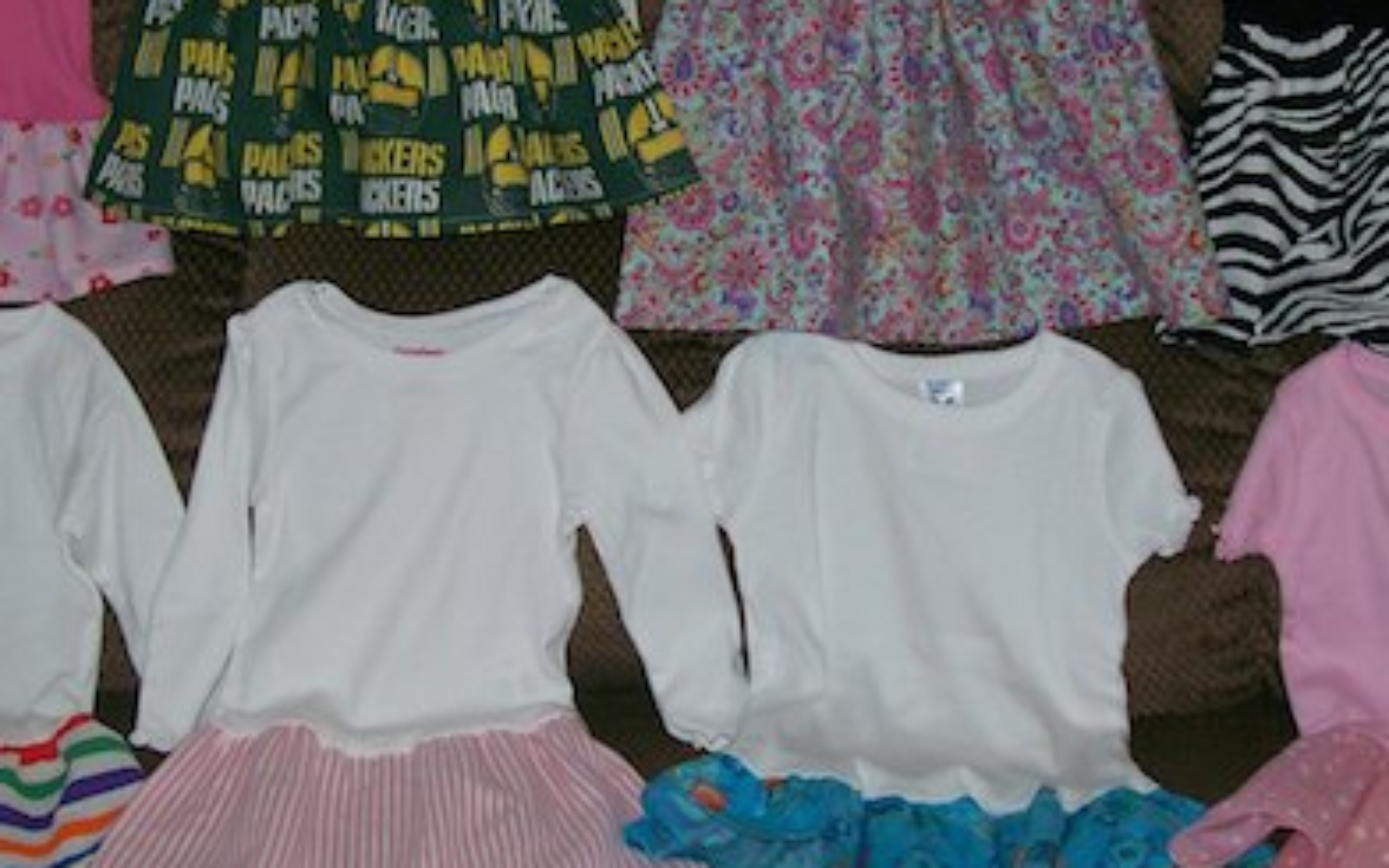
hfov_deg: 28.2
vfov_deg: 17.8
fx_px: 2763
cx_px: 723
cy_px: 338
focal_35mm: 73
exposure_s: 1/73.1
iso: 80
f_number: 3
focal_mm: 7.6
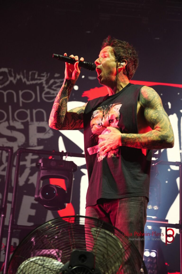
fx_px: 614
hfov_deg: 16.9
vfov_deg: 25.1
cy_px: 137
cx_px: 91
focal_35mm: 81
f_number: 4.5
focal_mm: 54
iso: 1600
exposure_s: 1/160
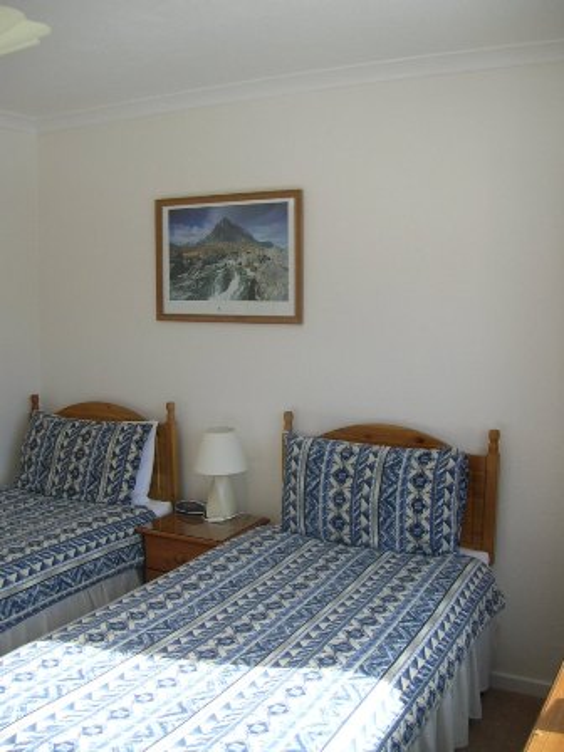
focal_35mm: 35
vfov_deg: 52.6
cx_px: 282
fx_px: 760
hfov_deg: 40.7
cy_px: 376
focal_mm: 5.8
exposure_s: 1/164
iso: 50
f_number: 2.8
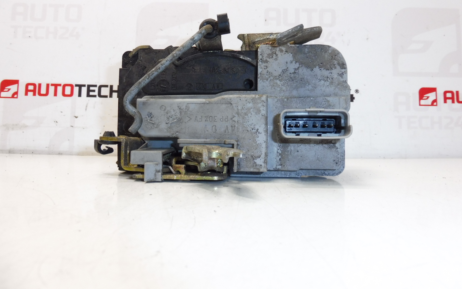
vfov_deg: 47.5
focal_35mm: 26
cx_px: 230
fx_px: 327
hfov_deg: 70.4
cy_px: 129
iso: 200
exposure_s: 1/60
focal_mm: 4.3
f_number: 4
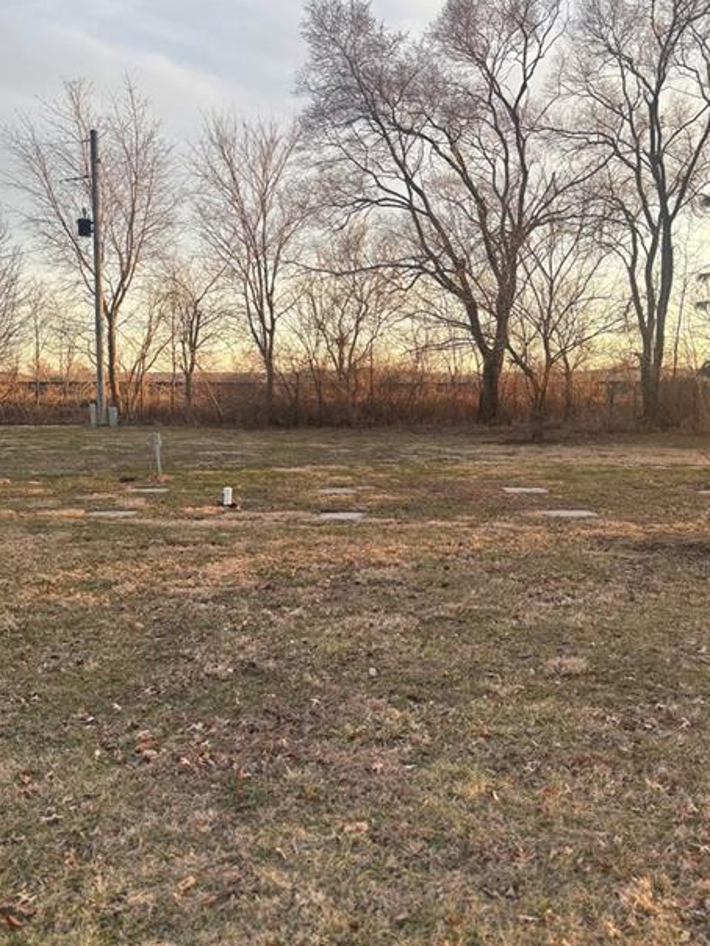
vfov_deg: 55.2
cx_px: 397
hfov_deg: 42.9
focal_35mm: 33
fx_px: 902
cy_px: 519
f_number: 1.6
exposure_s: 1/456
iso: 50
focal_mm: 5.96
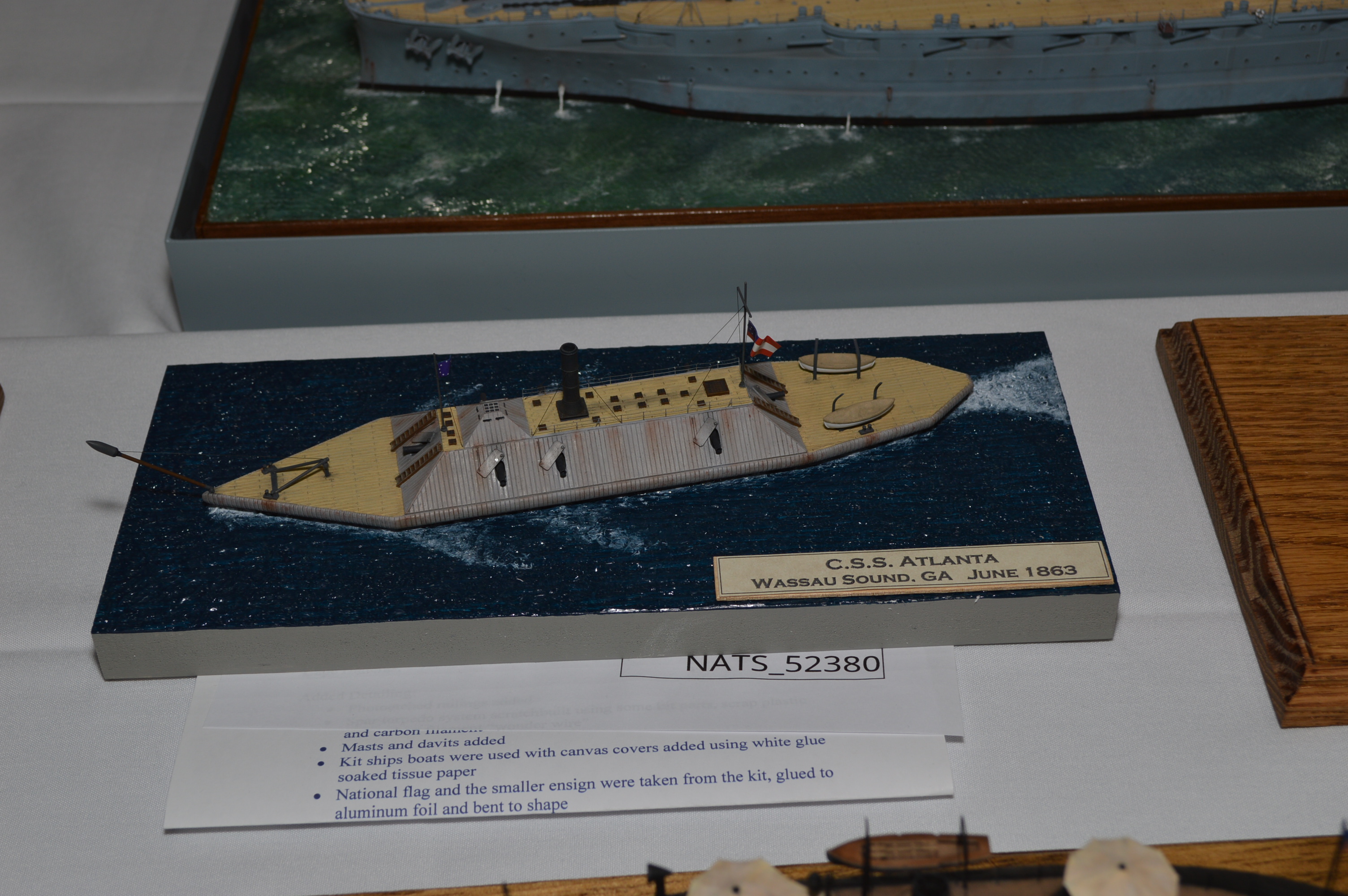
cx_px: 674
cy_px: 448
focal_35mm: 52
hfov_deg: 37.9
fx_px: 1964
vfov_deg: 25.7
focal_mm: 35
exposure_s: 1/60
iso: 100
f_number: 8
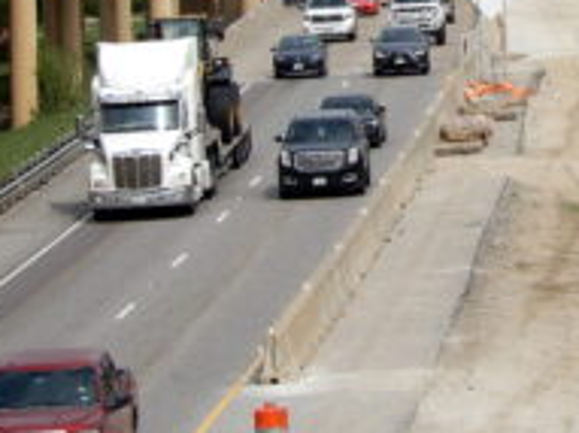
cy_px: 45
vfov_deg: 4.3
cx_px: 537
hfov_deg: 5.7
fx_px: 5767
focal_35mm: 345
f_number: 5.6
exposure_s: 1/800
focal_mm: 29.4
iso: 80
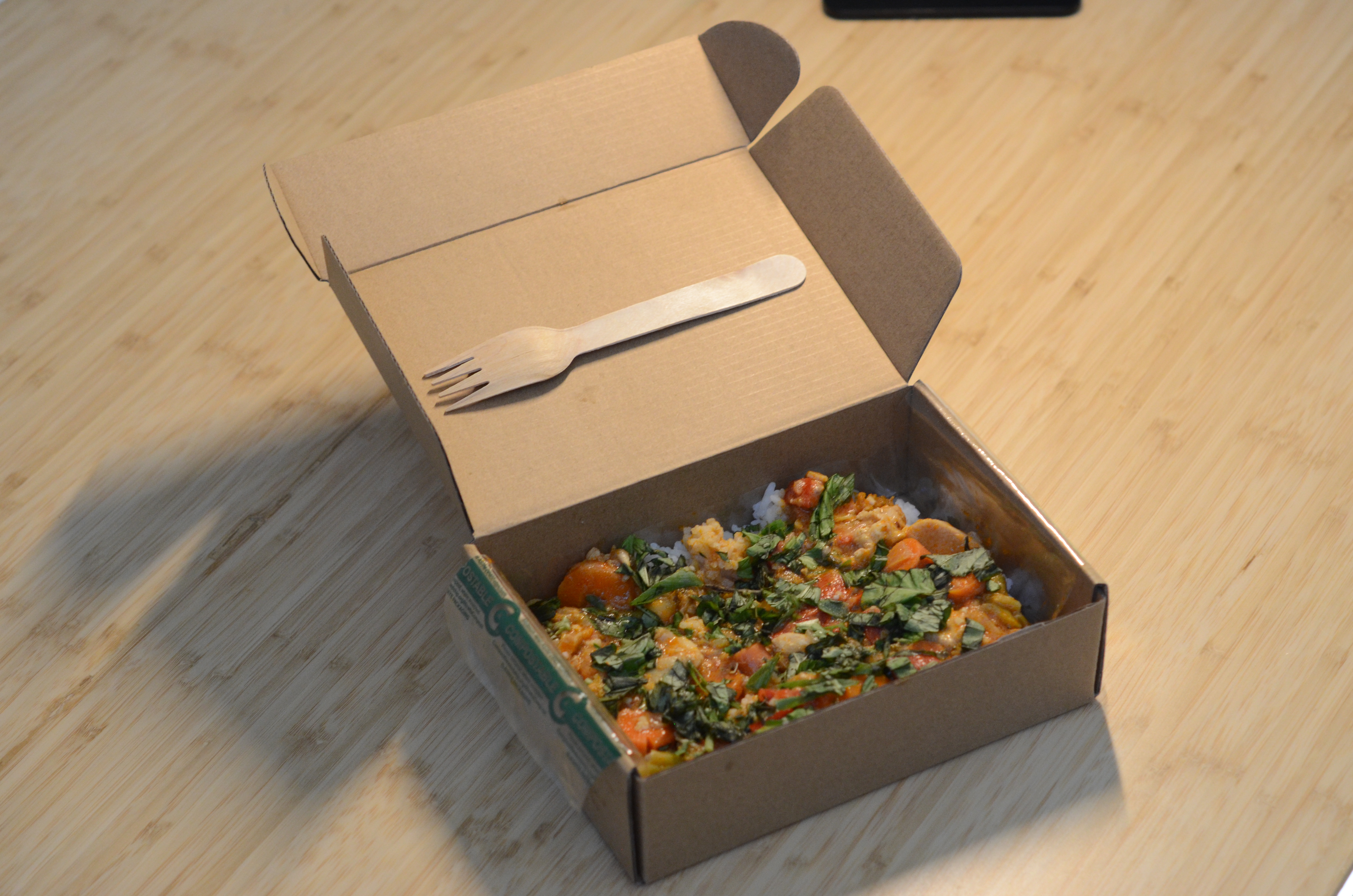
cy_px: 448
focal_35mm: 90
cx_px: 676
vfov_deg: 15.1
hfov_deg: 22.7
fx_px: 3375
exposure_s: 1/200
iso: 1000
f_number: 4.5
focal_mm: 60
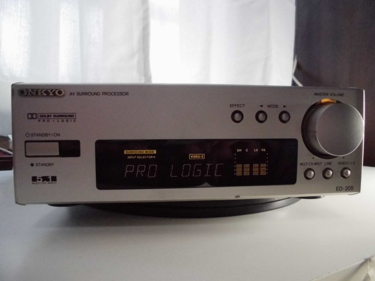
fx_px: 282
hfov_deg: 67.3
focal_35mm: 26
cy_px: 140
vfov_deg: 53.1
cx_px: 188
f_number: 3.5
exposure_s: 1/100
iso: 800
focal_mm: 4.6
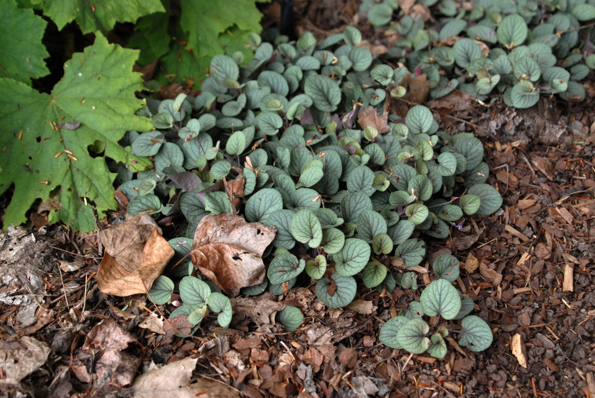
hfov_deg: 35.0
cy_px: 199
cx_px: 298
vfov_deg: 23.8
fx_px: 943
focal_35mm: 57
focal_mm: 38
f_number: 4.5
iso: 400
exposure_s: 1/80
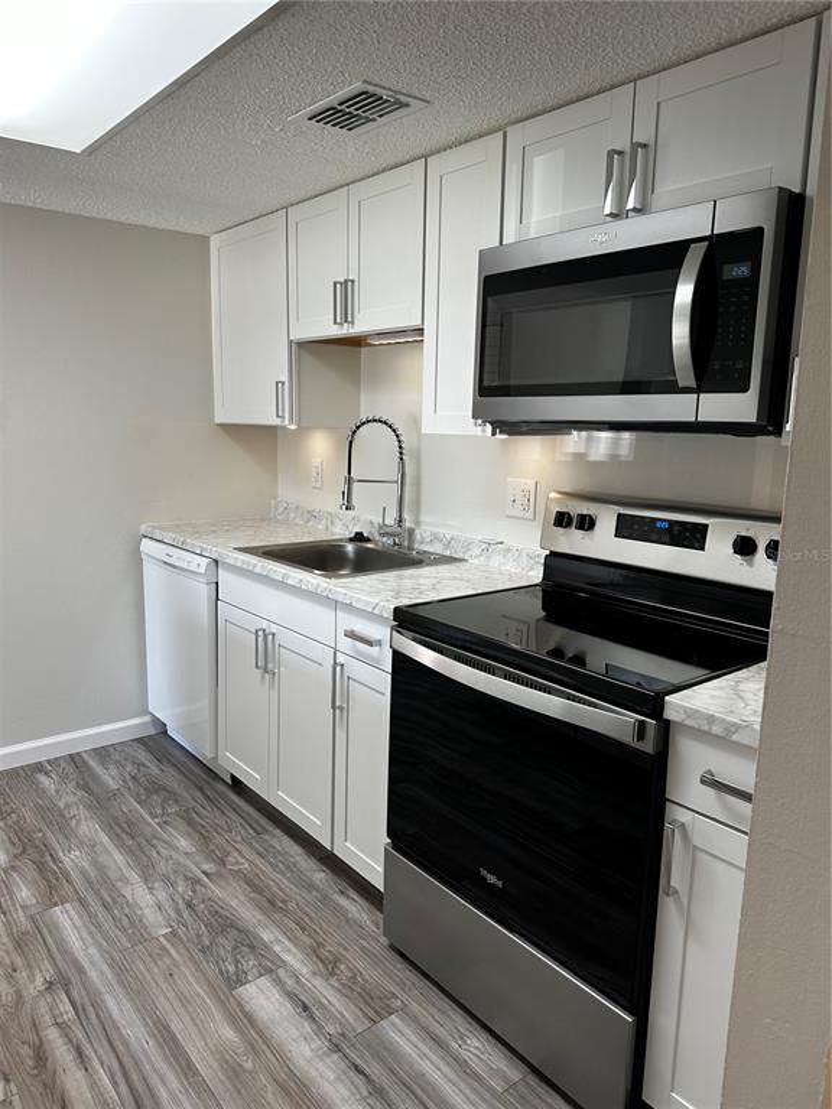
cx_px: 416
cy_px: 554
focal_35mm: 24
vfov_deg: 71.6
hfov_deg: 56.8
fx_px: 769
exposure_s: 1/120
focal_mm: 6.86
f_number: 1.78
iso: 160
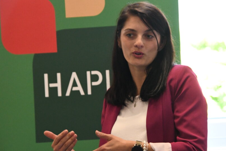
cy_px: 64
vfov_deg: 5.3
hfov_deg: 8.0
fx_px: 1620
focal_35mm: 258
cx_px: 139
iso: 8000
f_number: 5.6
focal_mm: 135
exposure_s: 1/400
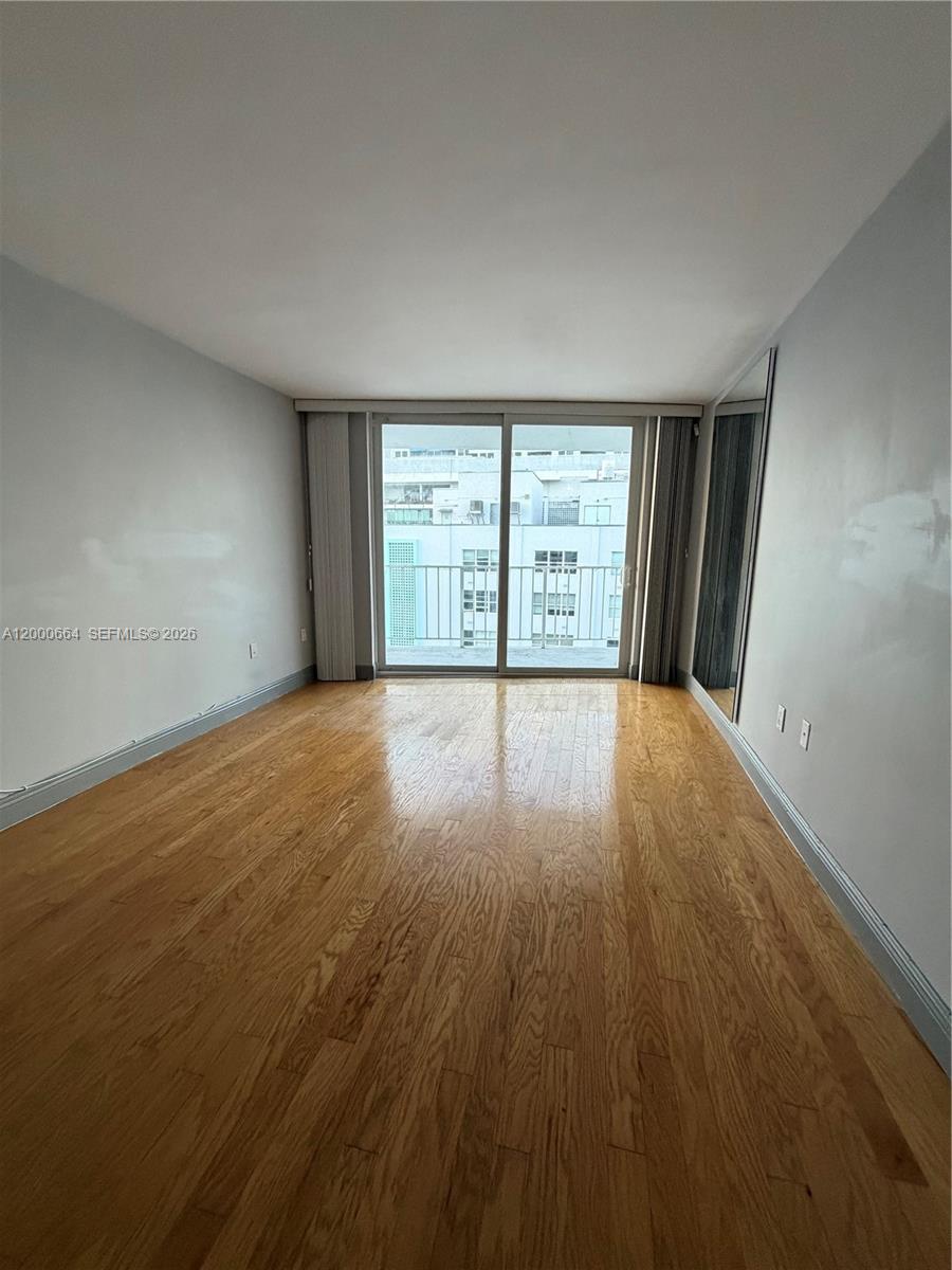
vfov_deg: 102.1
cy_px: 635
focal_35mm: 14
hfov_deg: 85.7
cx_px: 476
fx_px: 513
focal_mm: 2.22
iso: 320
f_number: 2.2
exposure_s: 1/62
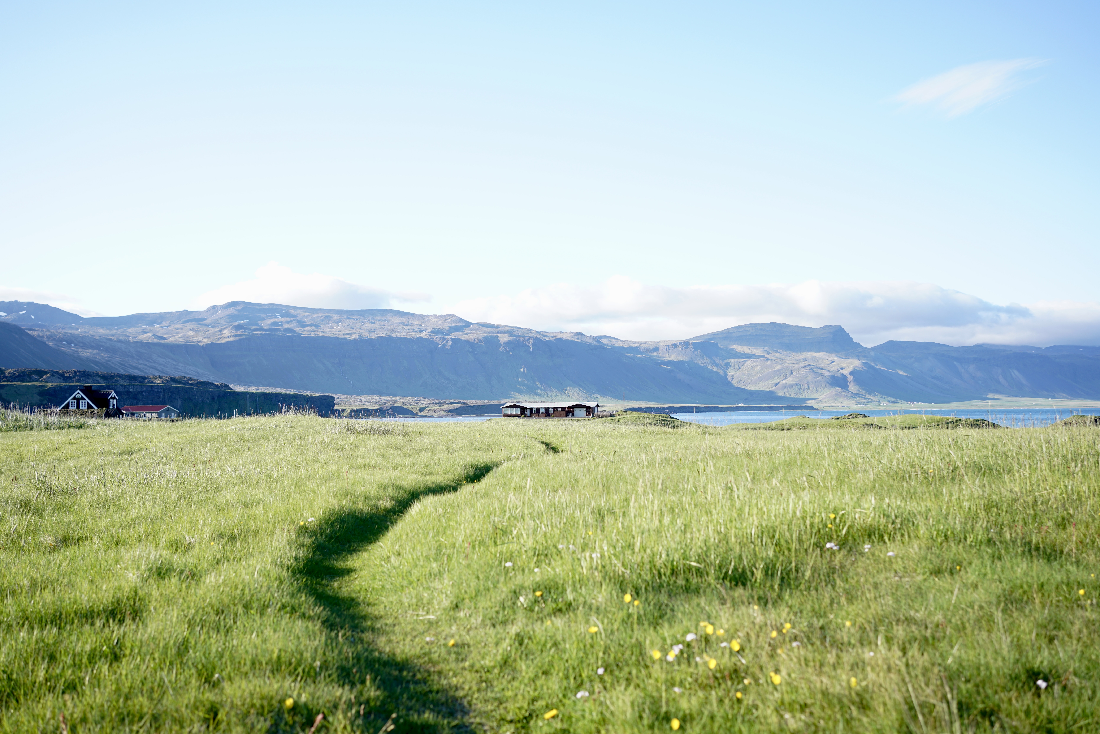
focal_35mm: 35
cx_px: 550
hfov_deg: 54.4
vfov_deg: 37.9
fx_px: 1069
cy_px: 367
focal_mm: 35
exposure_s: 1/320
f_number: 3.5
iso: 100
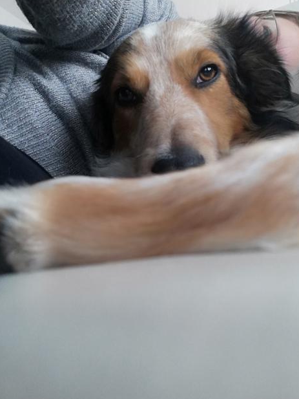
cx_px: 152
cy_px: 201
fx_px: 322
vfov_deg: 63.4
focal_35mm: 28
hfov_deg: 49.8
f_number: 2
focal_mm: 3.6
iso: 160
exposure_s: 1/33.3
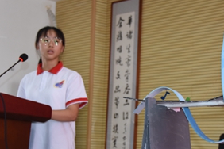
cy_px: 99
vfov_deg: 13.8
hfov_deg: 20.4
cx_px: 169
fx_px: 616
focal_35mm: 99
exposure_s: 1/100
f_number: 4
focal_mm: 31
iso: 500
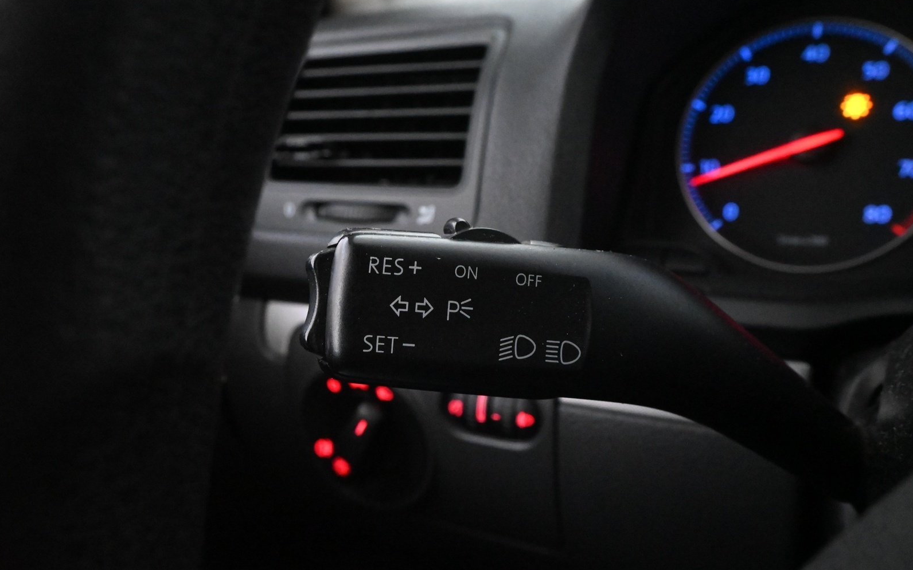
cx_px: 451
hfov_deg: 65.0
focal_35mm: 29
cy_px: 292
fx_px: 716
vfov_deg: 43.4
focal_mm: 18.5
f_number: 7.1
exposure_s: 1/30
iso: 11400
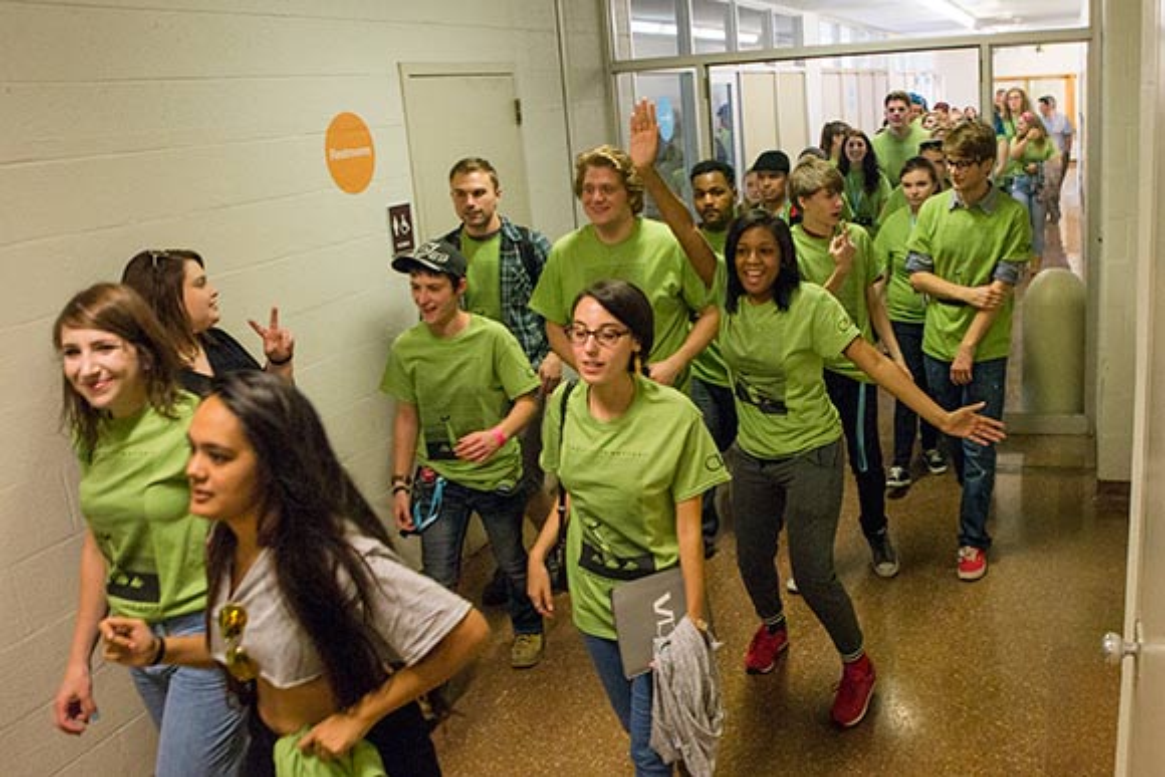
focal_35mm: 24
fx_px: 777
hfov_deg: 73.7
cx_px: 582
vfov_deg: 53.2
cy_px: 388
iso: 1250
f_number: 6.7
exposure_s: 1/180
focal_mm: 24
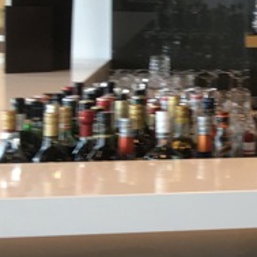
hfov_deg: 10.8
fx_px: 1168
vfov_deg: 12.5
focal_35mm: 139
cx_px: 605
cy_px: 30
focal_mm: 4.15
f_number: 2.2
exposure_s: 1/50
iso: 32
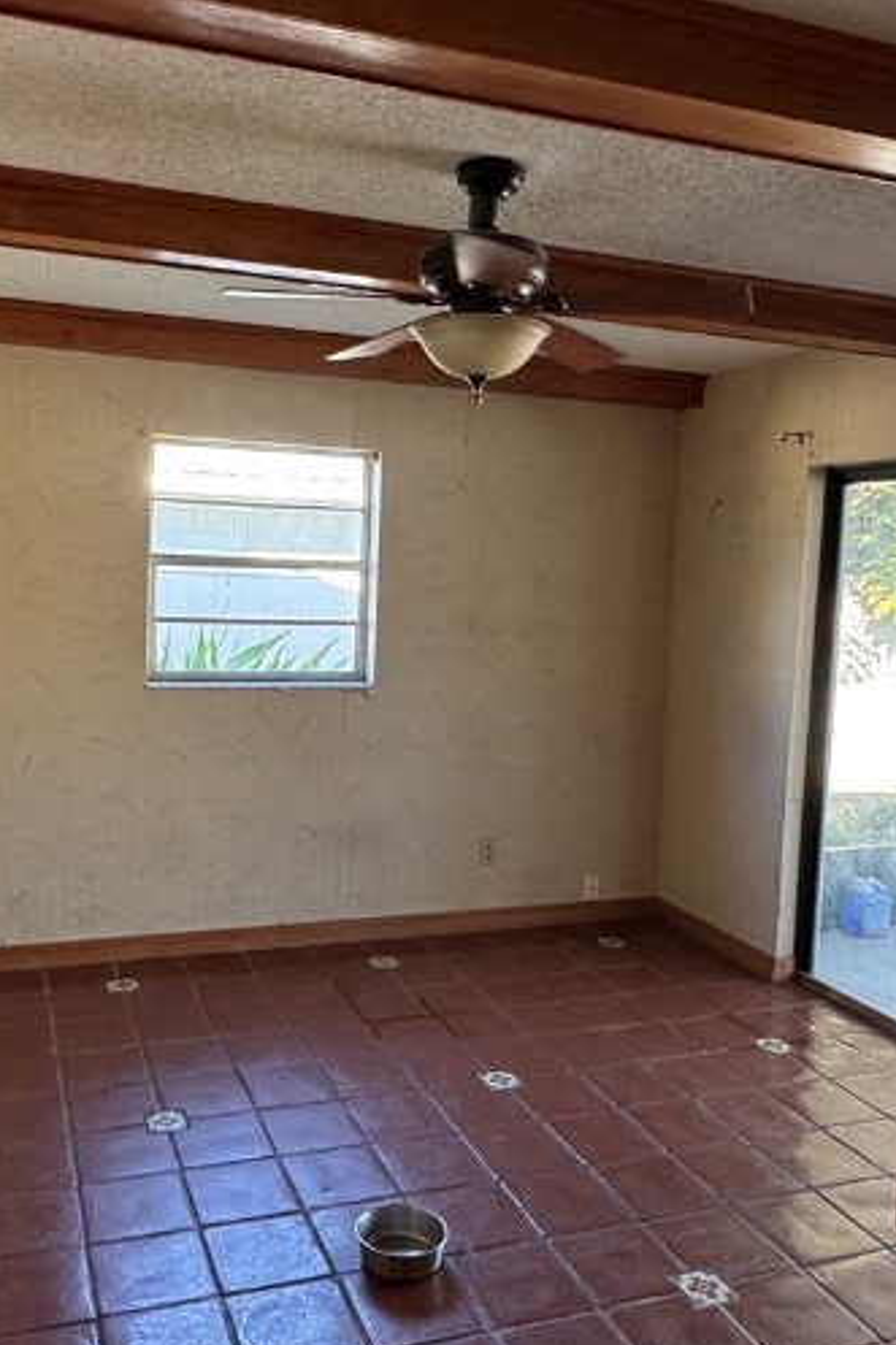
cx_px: 360
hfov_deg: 43.4
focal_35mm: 30
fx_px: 1121
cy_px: 647
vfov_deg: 61.9
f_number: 2.2
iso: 250
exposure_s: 1/99
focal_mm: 2.22
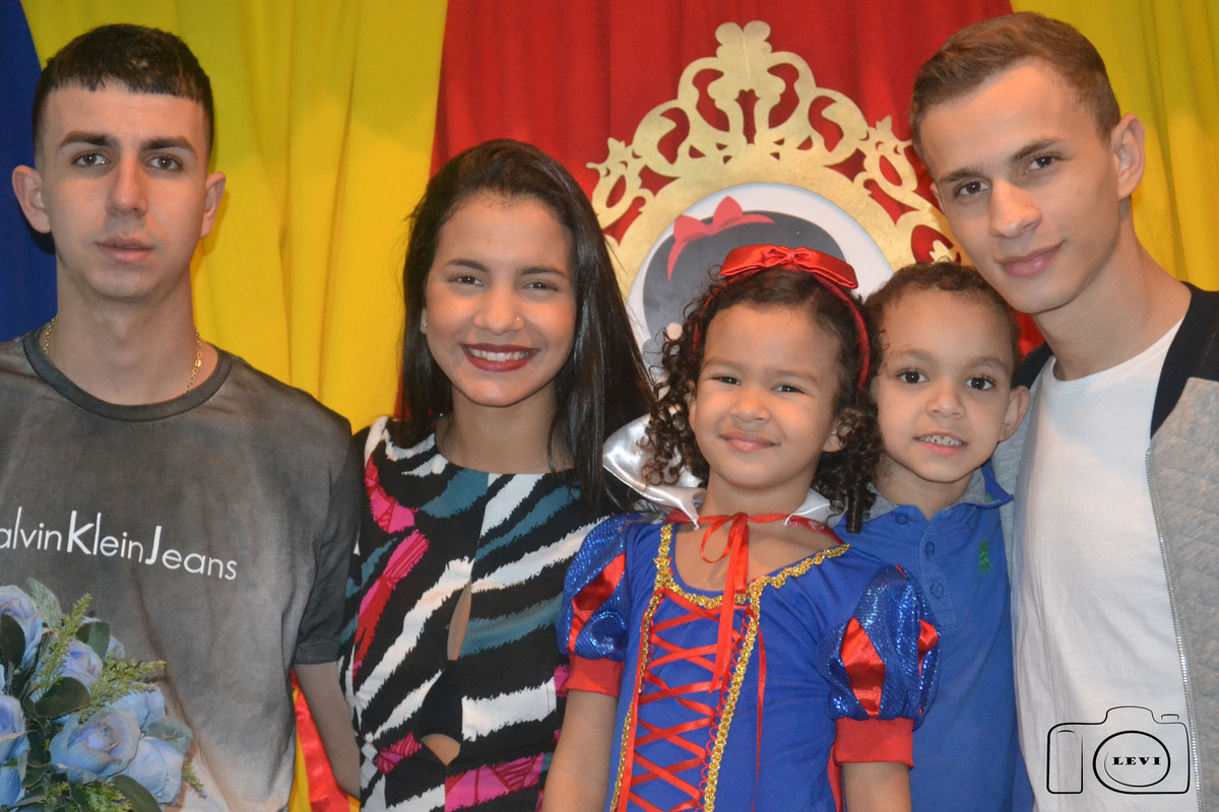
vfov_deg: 20.2
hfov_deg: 29.9
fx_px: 2285
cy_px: 406
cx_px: 610
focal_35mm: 68
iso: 3200
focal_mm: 45
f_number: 5.3
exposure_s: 1/60
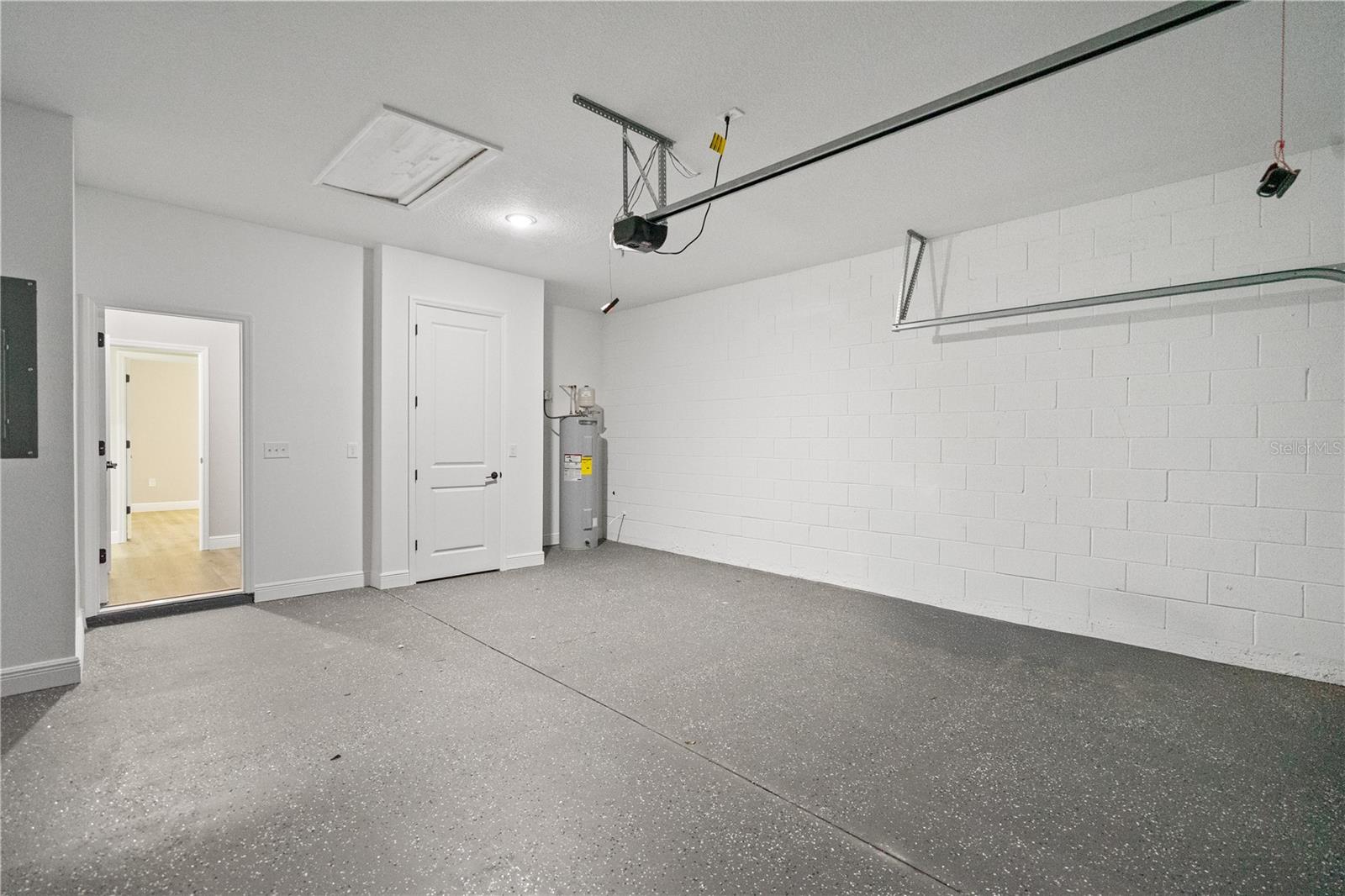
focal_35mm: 16
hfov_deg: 96.7
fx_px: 598
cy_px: 448
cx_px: 672
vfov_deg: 73.7
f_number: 4
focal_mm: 16
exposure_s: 1/50
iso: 5000
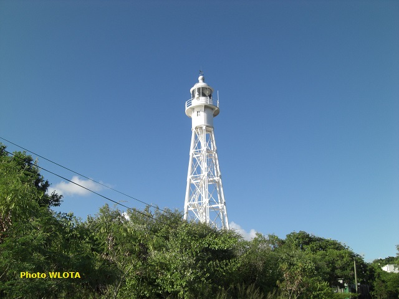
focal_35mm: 38
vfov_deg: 37.7
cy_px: 150
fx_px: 438
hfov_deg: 49.0
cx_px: 200
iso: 80
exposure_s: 1/800
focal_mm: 7.9
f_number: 4
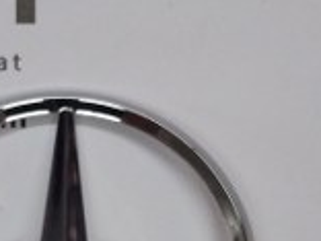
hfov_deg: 16.3
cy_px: 348
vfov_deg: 12.0
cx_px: 35
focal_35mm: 119
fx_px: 1104
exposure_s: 1/33
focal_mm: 3.3
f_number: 2.2
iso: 80
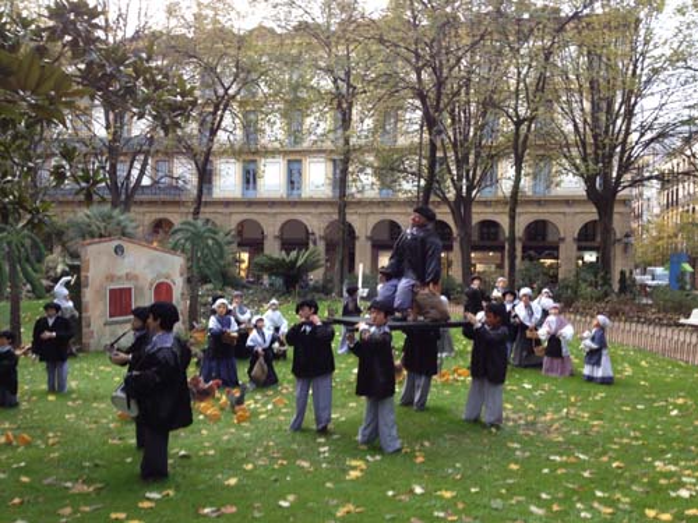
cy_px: 262
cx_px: 349
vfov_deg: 40.7
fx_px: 706
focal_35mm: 35
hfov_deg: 52.6
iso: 64
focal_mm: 4.28
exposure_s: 1/20
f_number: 2.4
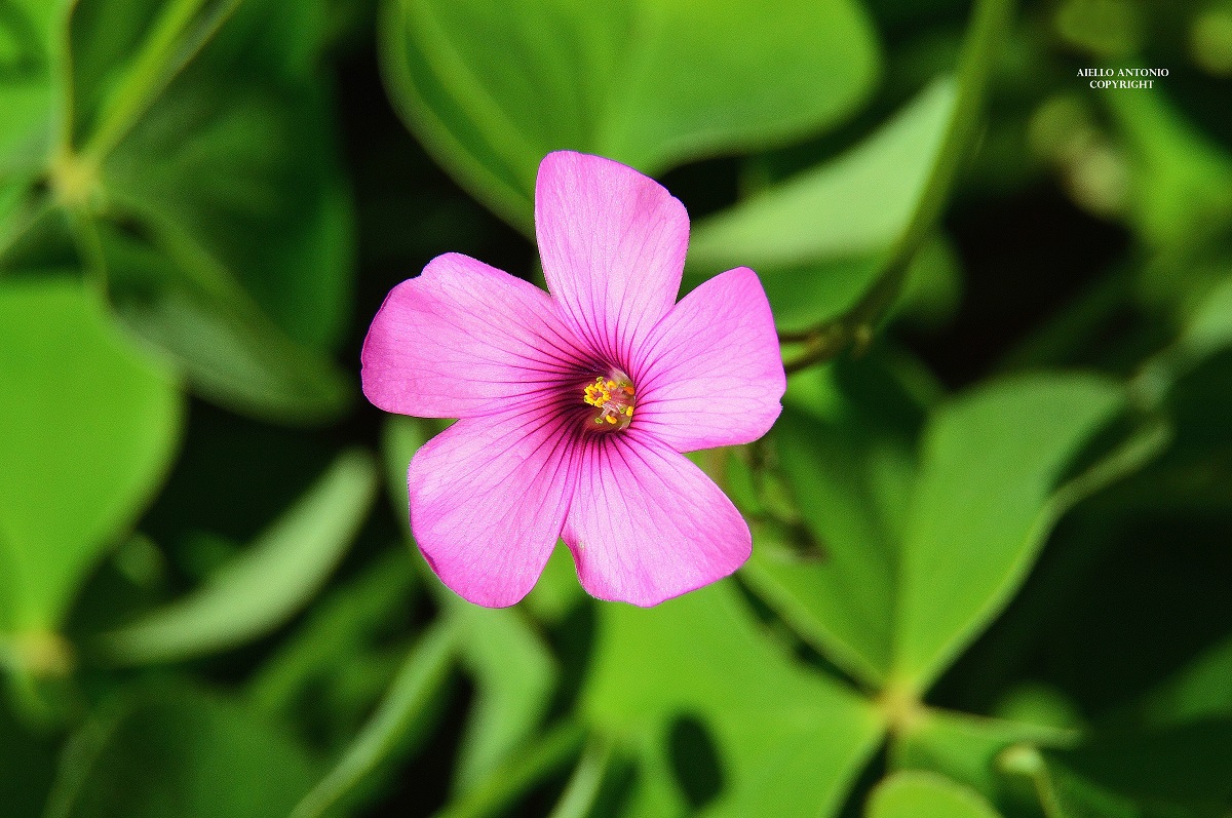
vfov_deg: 8.7
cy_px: 409
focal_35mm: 158
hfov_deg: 13.1
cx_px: 616
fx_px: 5383
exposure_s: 1/250
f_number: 10
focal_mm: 105
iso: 400
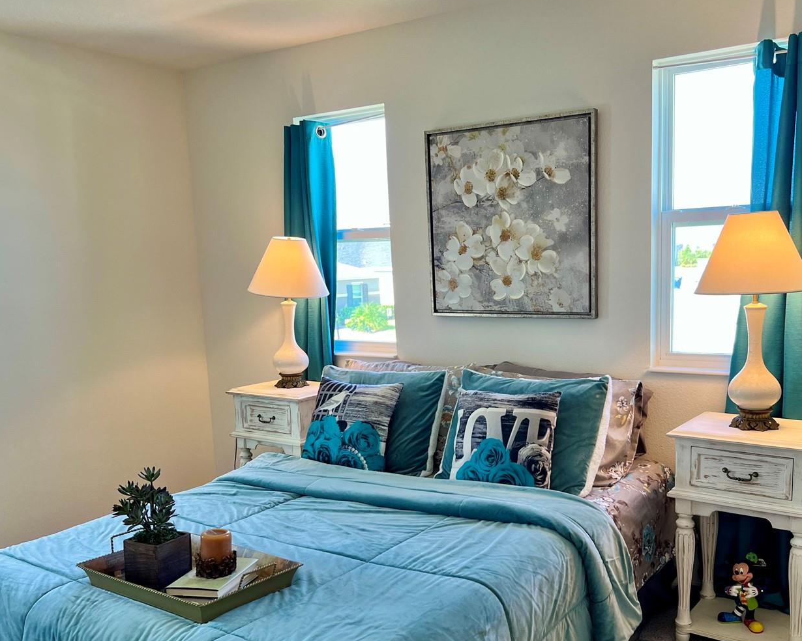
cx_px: 479
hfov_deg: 53.9
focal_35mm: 33
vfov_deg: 44.4
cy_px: 371
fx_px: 783
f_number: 1.5
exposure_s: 1/120
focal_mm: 5.7
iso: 80
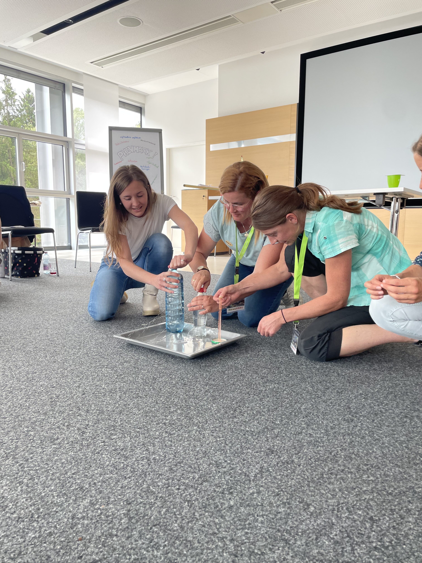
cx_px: 211
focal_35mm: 26
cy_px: 282
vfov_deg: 67.3
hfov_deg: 53.1
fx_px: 423
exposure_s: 1/121
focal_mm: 4.2
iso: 50
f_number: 1.6
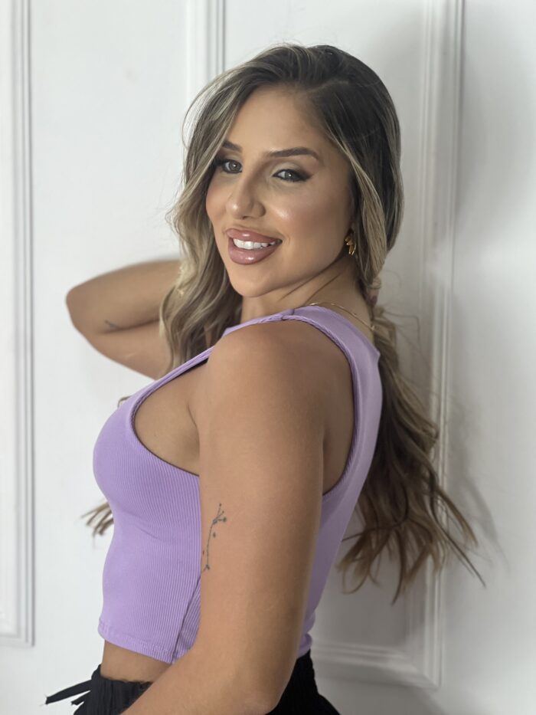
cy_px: 358
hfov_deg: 19.1
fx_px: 1589
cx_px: 268
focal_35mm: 77
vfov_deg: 25.3
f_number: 2.8
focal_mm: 9
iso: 125
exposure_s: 1/120
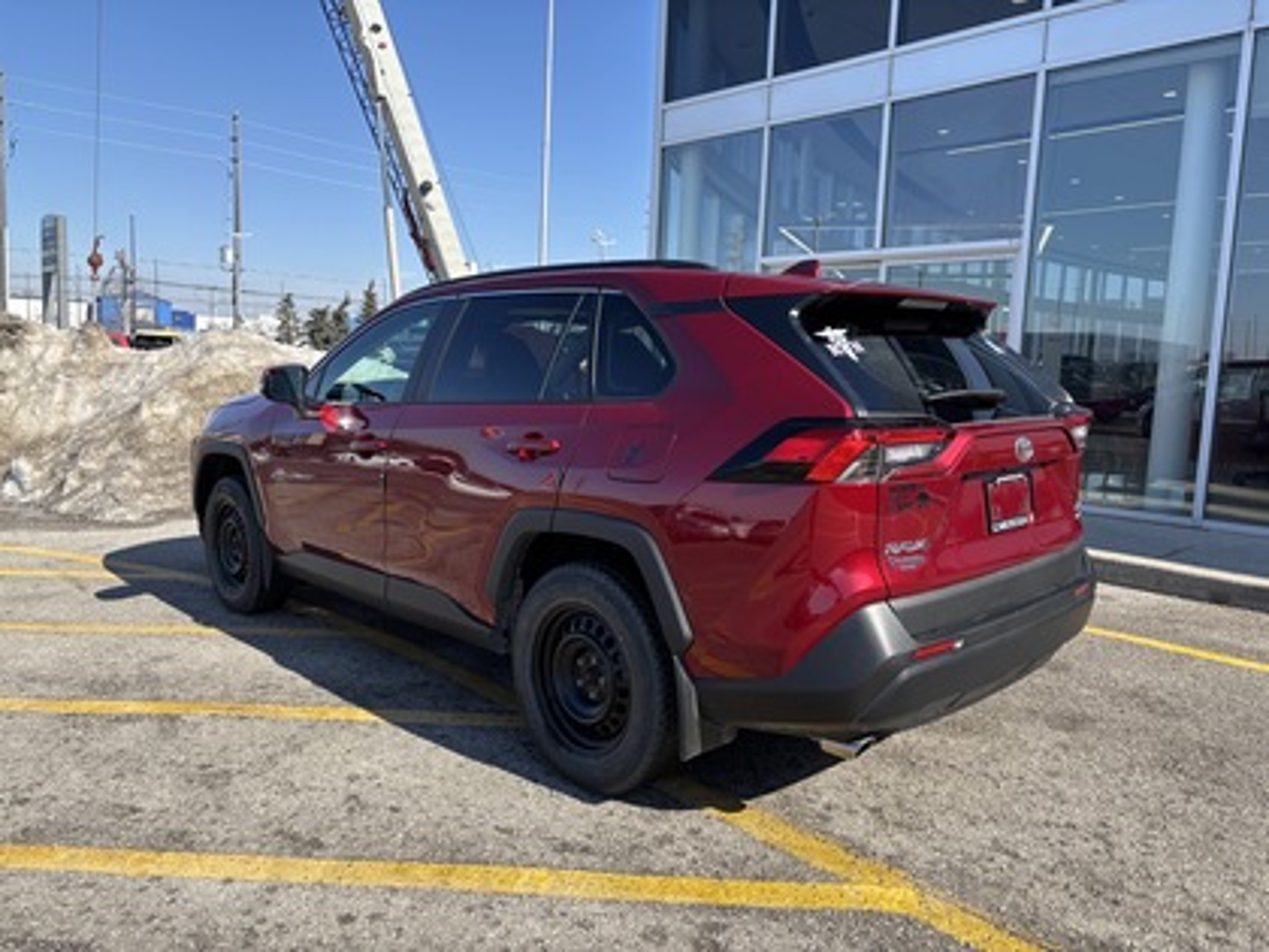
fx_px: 953
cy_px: 476
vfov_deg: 53.1
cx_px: 634
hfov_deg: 67.3
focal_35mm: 26
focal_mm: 5.96
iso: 50
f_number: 1.6
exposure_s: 1/2151
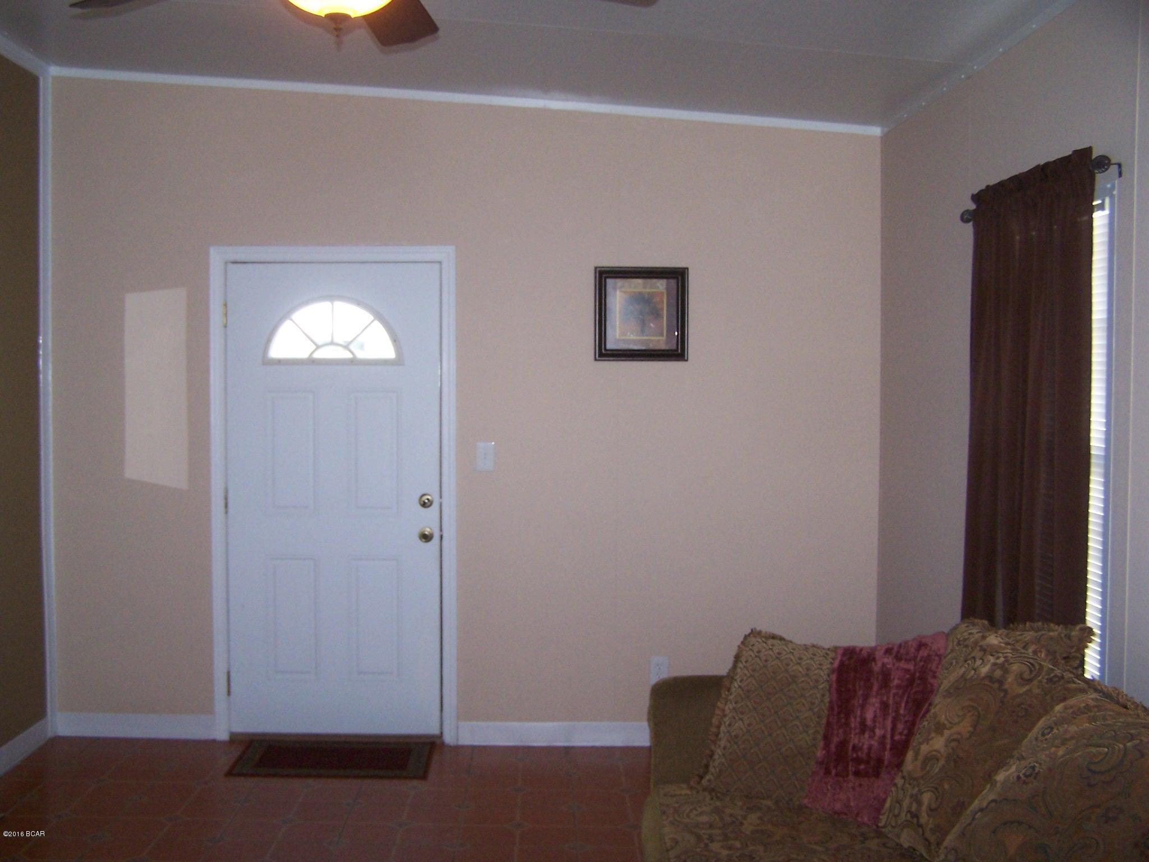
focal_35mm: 38
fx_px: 1261
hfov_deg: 49.0
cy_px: 431
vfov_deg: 37.7
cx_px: 574
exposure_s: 1/60
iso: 140
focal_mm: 6.3
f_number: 2.8
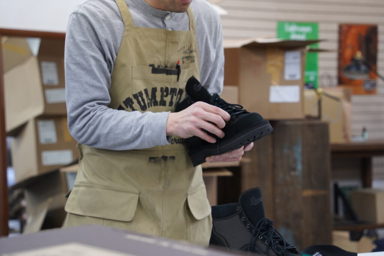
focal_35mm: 76
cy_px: 128
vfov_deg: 18.0
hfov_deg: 26.6
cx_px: 192
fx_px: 811
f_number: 5
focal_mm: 76
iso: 2500
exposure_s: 1/80
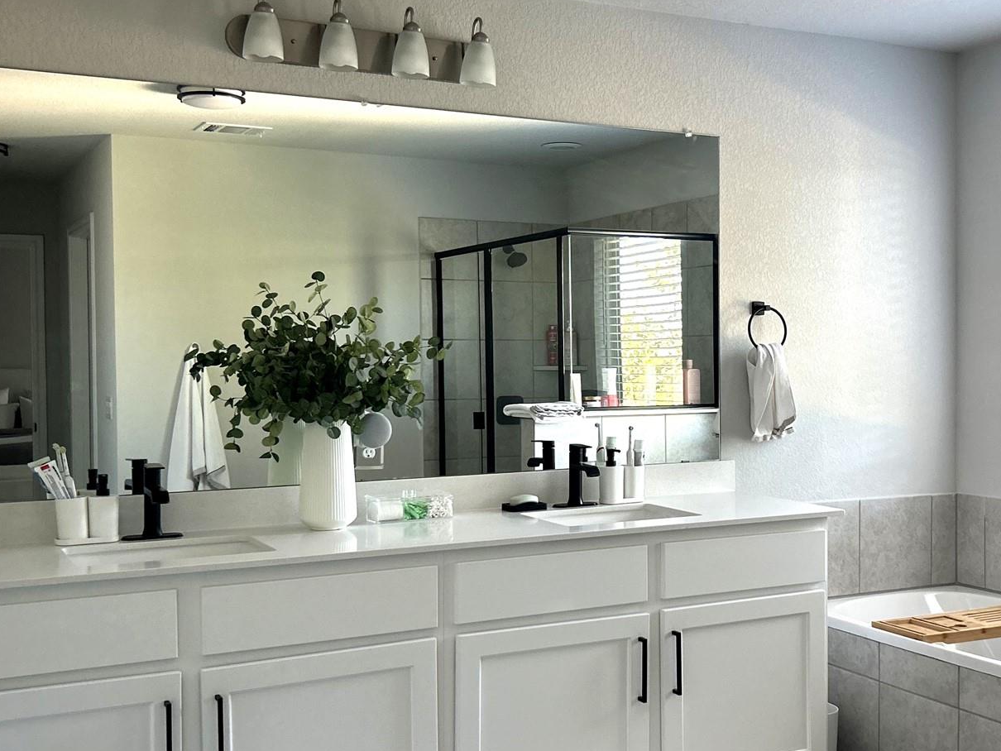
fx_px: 1273
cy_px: 390
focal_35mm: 44
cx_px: 603
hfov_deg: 42.7
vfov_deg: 32.9
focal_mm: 5.7
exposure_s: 1/68
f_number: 1.5
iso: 125
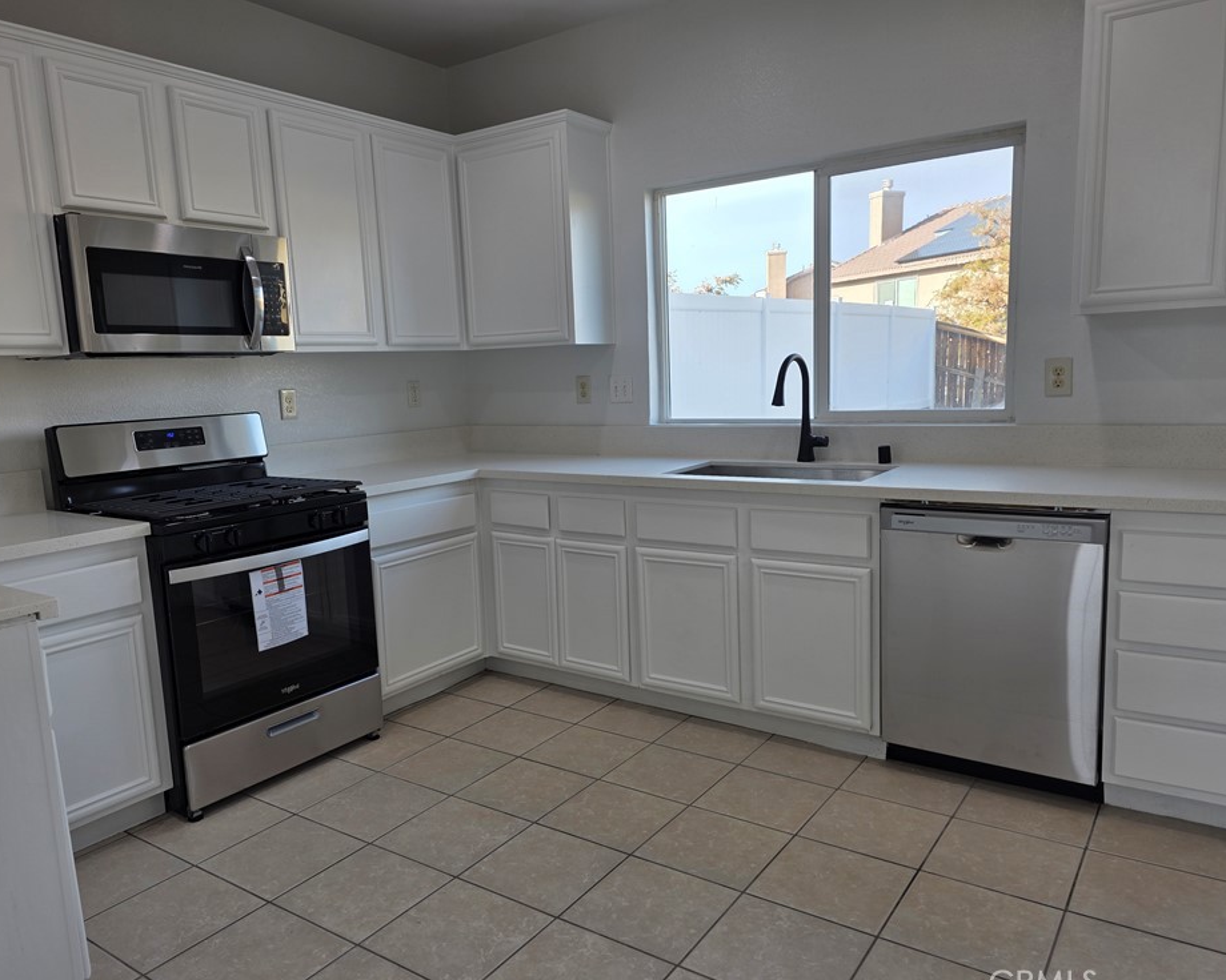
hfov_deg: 68.0
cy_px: 490
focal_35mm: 25
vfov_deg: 56.8
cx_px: 580
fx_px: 907
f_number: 1.7
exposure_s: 1/120
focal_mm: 6.3
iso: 16
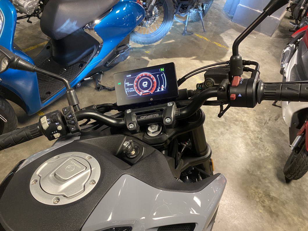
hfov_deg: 67.3
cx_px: 154
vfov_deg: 53.1
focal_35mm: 26
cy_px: 116
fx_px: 231
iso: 320
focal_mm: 4.25
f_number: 1.8
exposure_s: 1/50
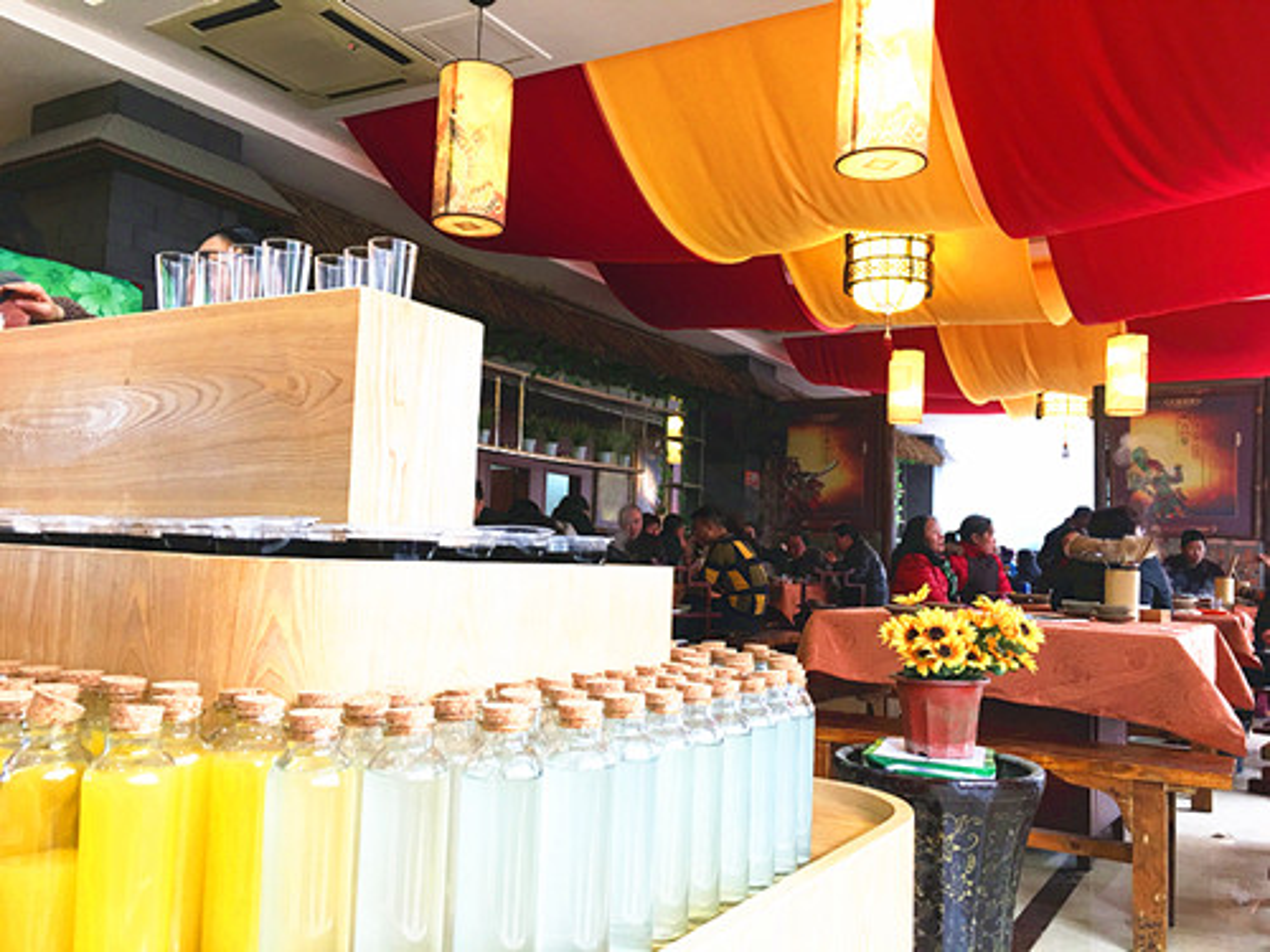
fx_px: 1064
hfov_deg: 61.7
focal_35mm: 29
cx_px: 635
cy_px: 476
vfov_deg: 48.2
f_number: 2.2
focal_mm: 4.15
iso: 40
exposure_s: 1/17
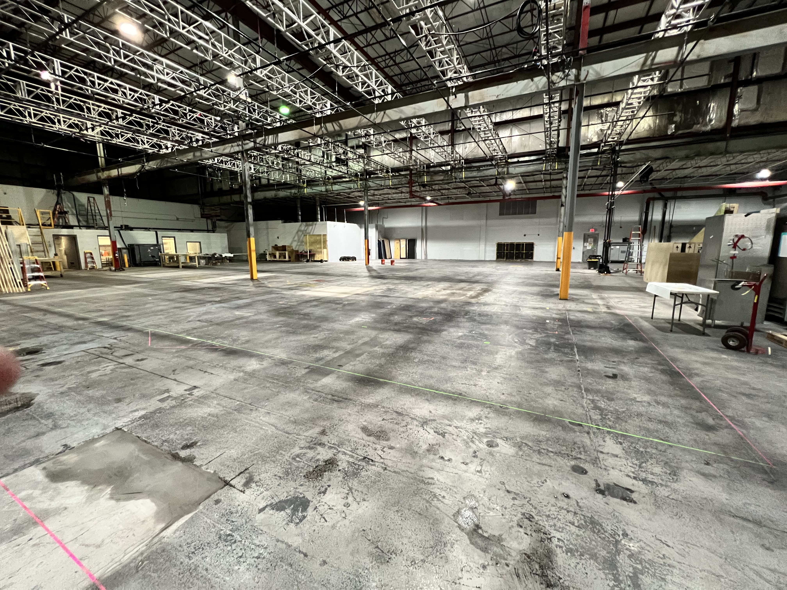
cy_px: 295
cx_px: 394
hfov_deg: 106.2
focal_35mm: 13
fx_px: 296
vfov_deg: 89.9
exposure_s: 1/60
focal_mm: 1.57
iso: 640
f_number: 1.8
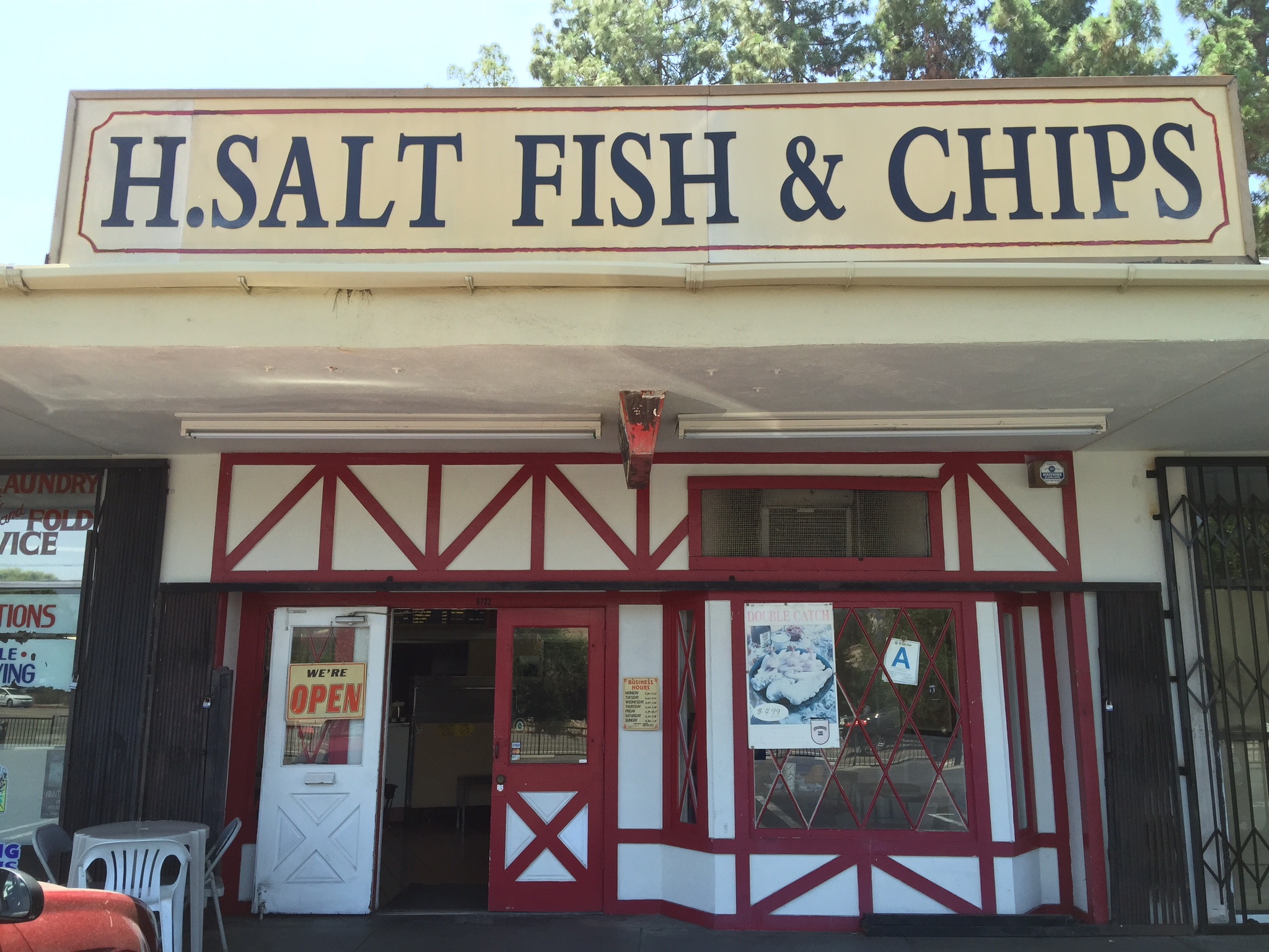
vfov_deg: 48.2
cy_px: 476
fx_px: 1063
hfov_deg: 61.7
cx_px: 634
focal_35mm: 29
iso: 32
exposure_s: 1/384
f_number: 2.2
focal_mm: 4.15
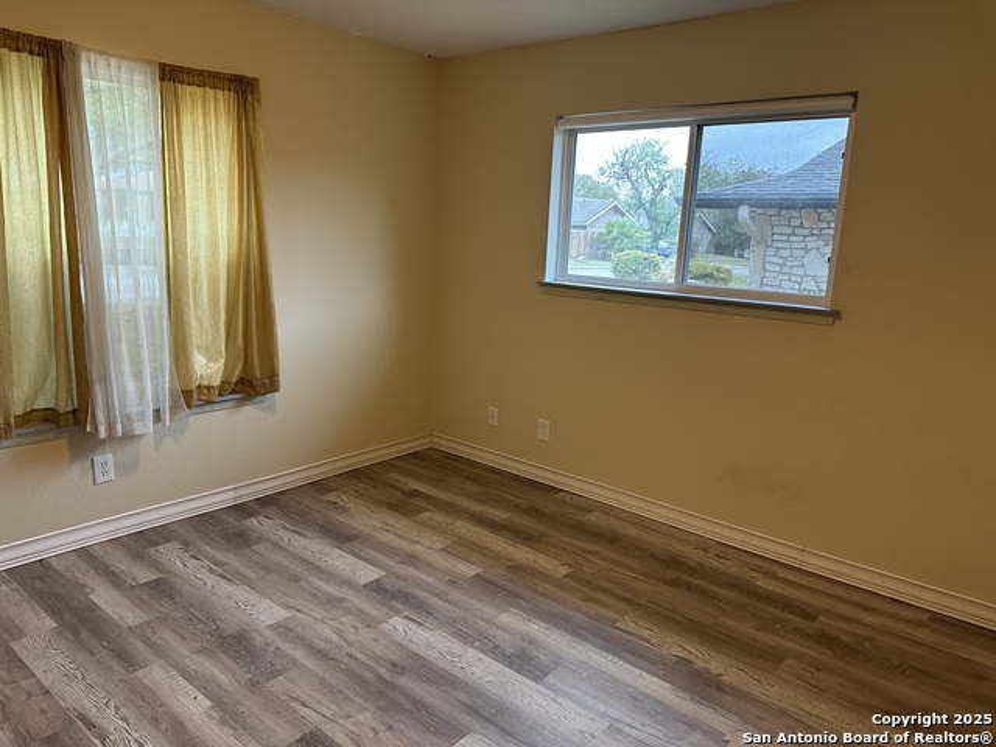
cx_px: 498
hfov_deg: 71.6
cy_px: 374
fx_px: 691
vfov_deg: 56.8
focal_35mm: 24
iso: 250
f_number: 1.78
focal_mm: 6.86
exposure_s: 1/60
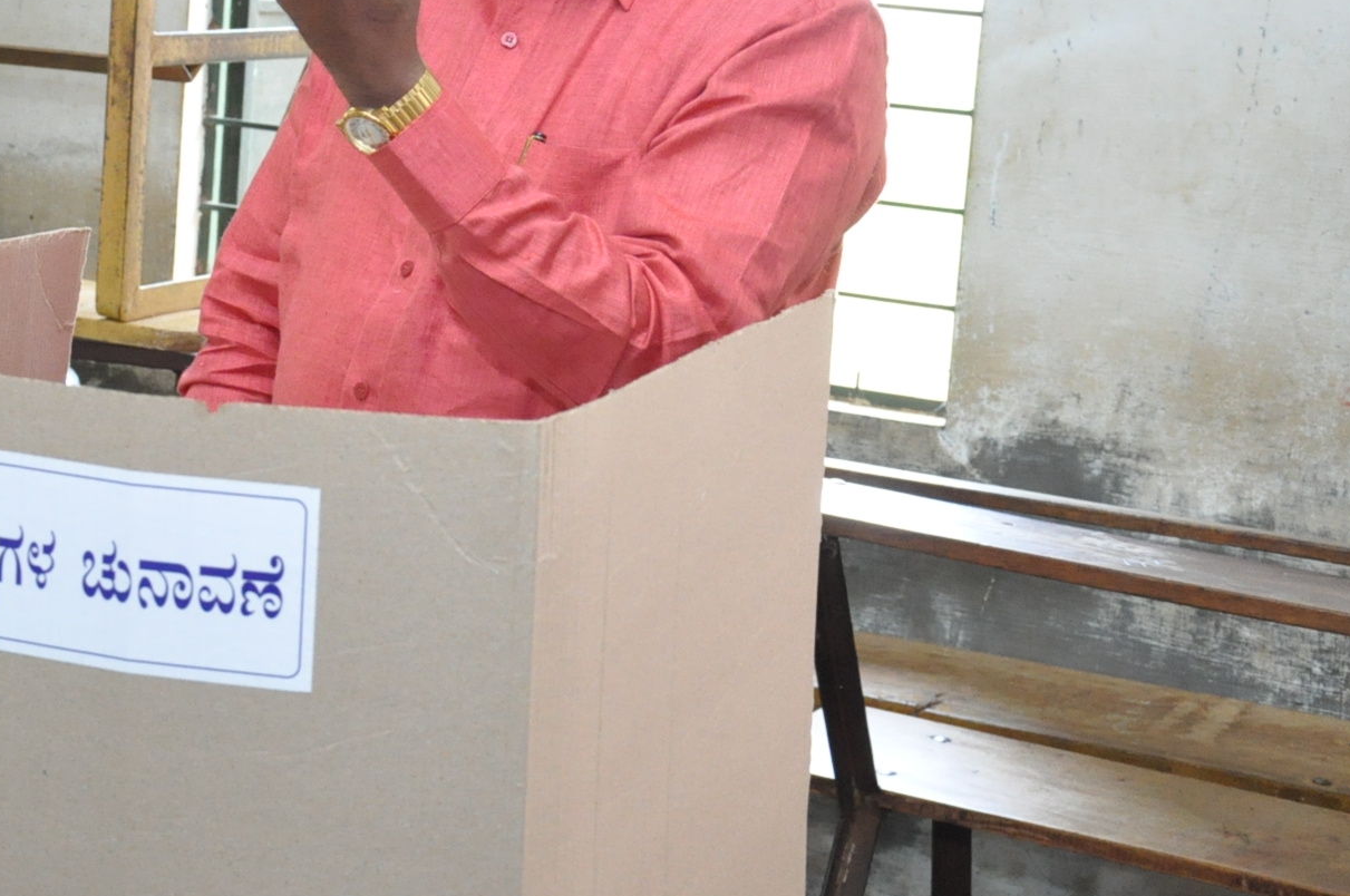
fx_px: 3183
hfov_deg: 23.8
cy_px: 262
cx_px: 383
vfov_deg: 16.0
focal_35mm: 85
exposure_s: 1/125
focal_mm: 32
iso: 3200
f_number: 6.3
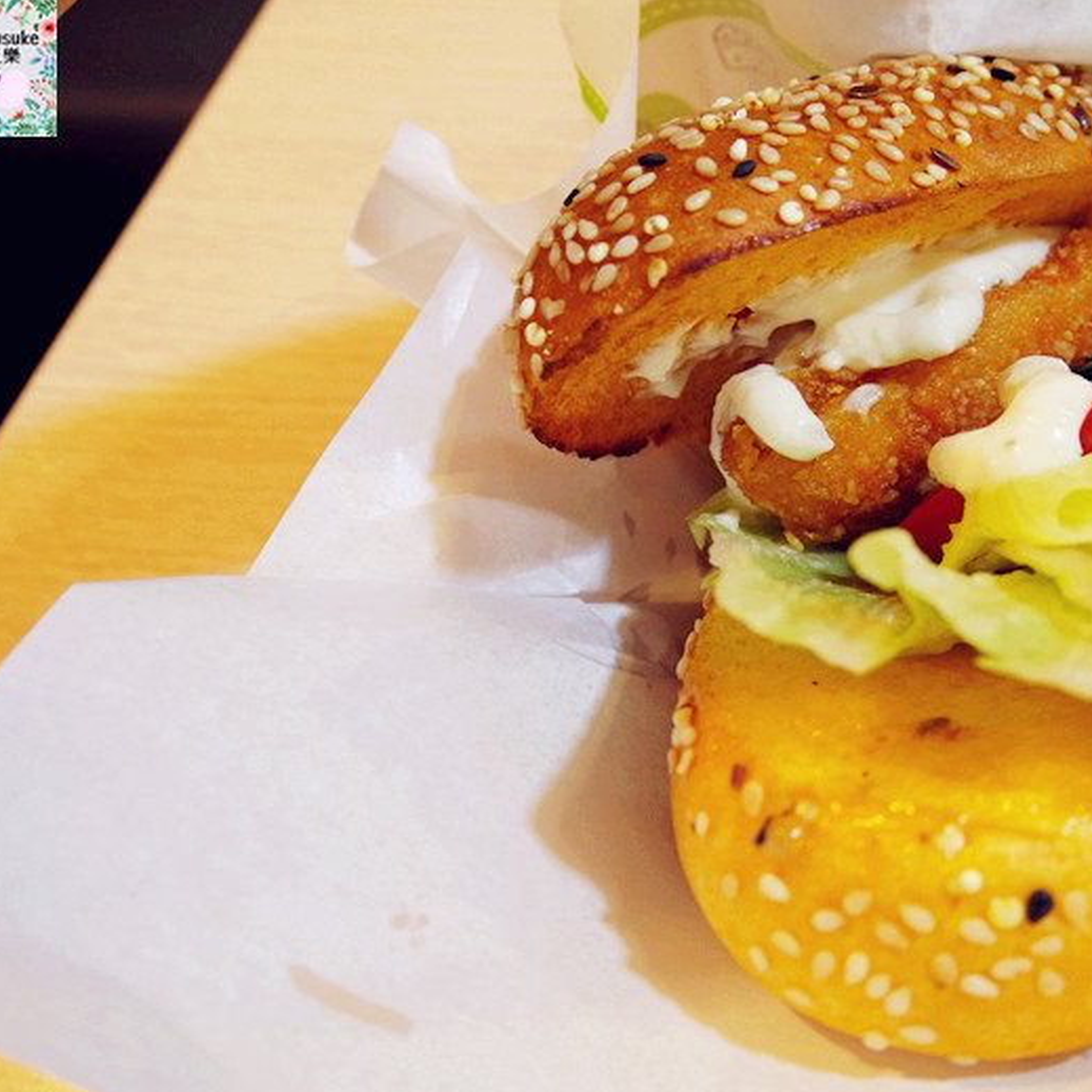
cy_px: 557
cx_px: 762
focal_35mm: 38
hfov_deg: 43.0
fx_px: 1356
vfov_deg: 43.9
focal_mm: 11
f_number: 4
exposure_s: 1/25
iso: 400
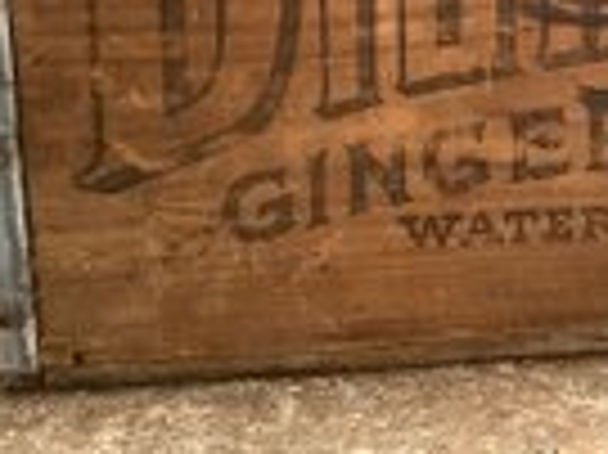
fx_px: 1386
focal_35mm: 79
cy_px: -70
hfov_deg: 24.1
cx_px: 538
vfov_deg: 17.8
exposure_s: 1/50
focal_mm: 3.3
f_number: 2.4
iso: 80
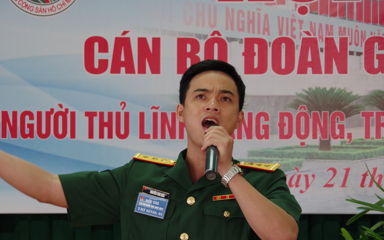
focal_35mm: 255
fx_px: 2669
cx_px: 153
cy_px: 177
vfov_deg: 5.1
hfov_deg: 8.2
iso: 800
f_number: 5.6
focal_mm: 115
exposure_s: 1/40
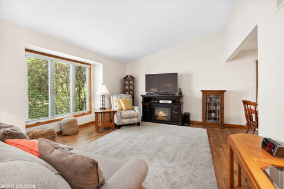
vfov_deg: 77.3
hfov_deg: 100.4
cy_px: 94
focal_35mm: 15
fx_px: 118
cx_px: 142
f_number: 9
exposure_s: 1/80
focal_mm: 10
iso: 400
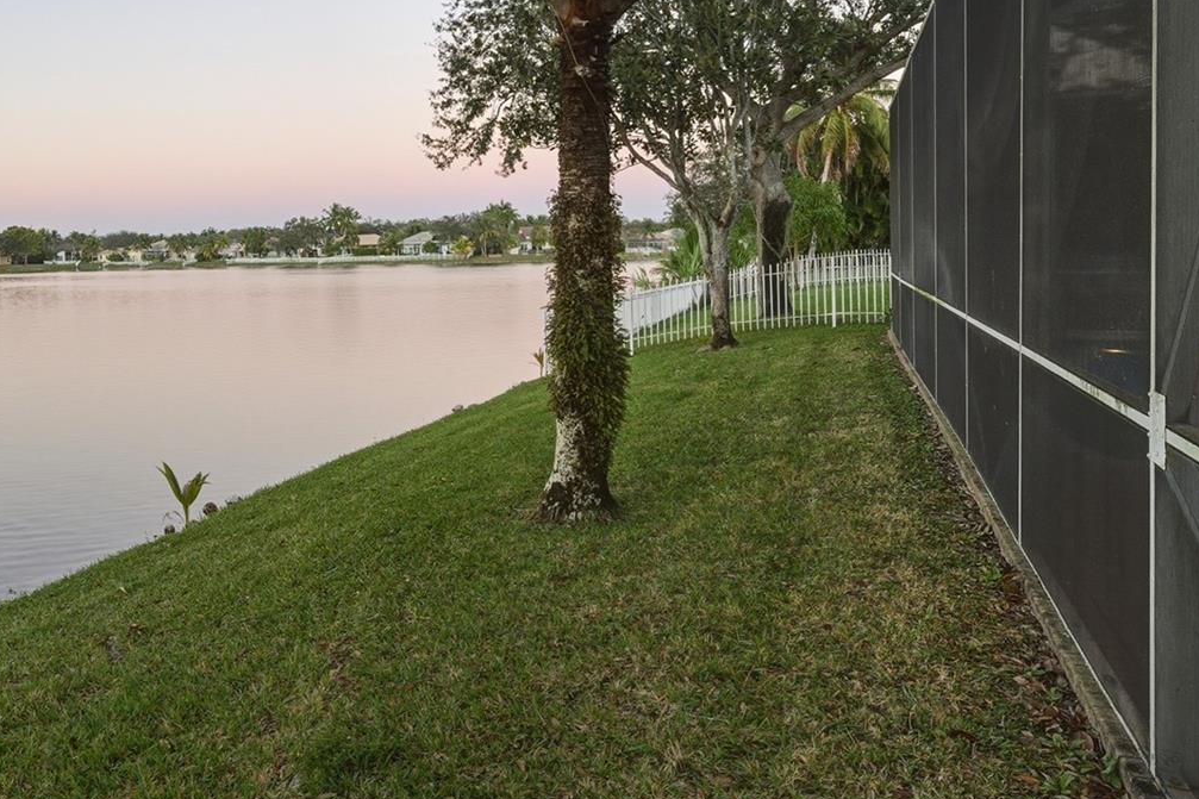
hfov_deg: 65.5
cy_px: 249
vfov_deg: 46.9
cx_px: 394
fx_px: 899
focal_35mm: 27
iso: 320
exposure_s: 1/50
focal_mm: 17
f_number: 8
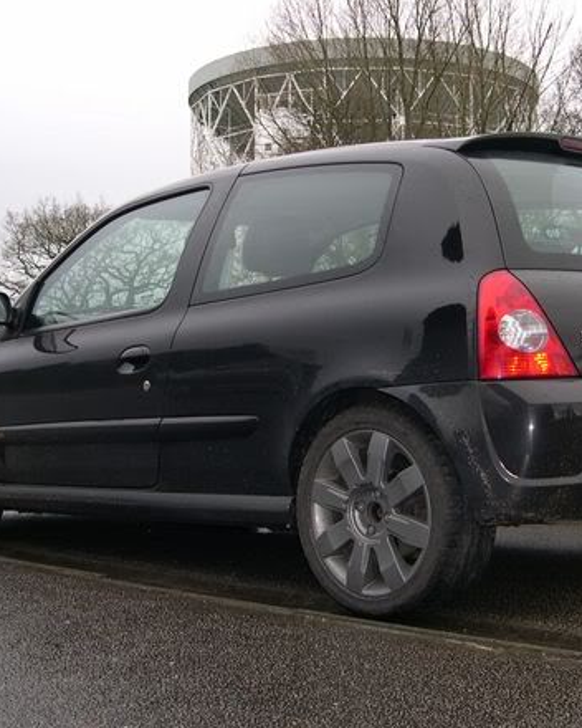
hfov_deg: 28.1
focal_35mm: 54
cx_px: 336
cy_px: 336
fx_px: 1163
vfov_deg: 34.7
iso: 100
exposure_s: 1/30
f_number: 2.8
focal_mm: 8
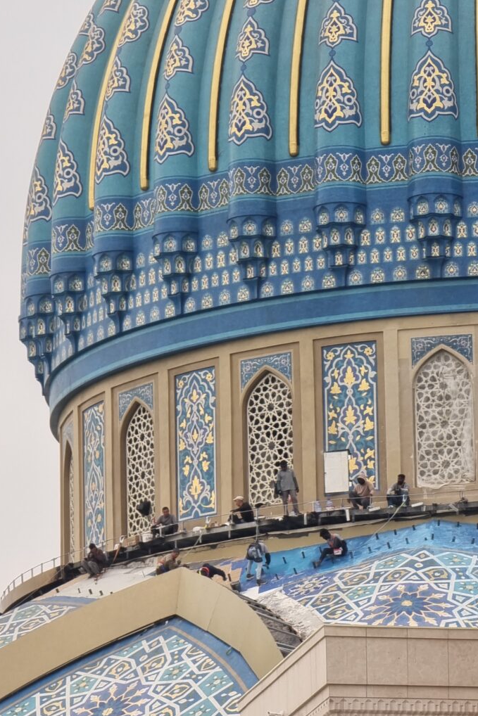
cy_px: 359
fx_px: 4997
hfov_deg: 5.5
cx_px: 243
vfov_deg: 8.2
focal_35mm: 251
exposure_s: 1/50
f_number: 4.9
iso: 64
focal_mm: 30.6
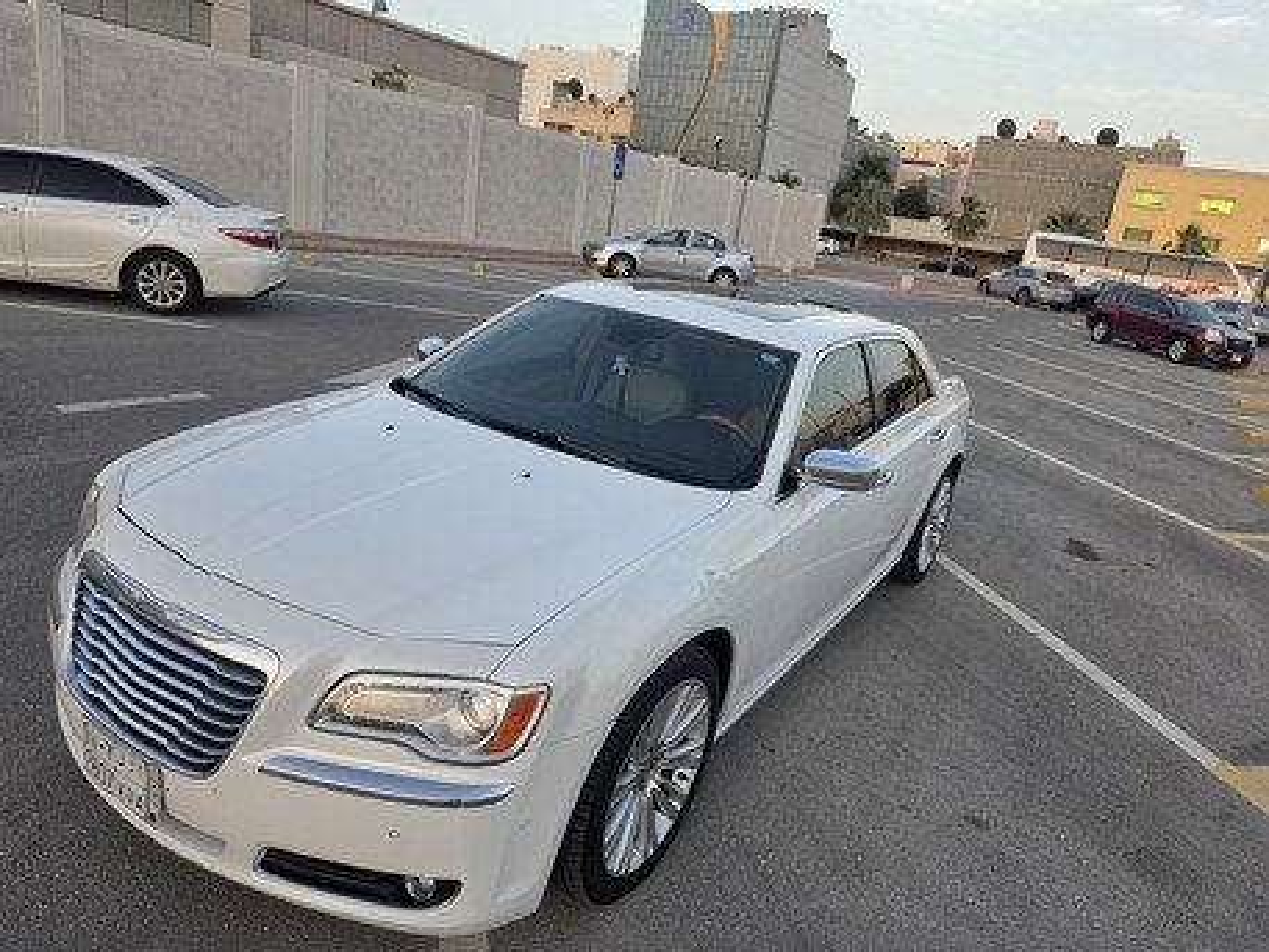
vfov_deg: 58.9
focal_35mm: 23
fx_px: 843
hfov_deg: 73.9
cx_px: 634
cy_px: 476
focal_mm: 6.5
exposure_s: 1/180
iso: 25
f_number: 1.4
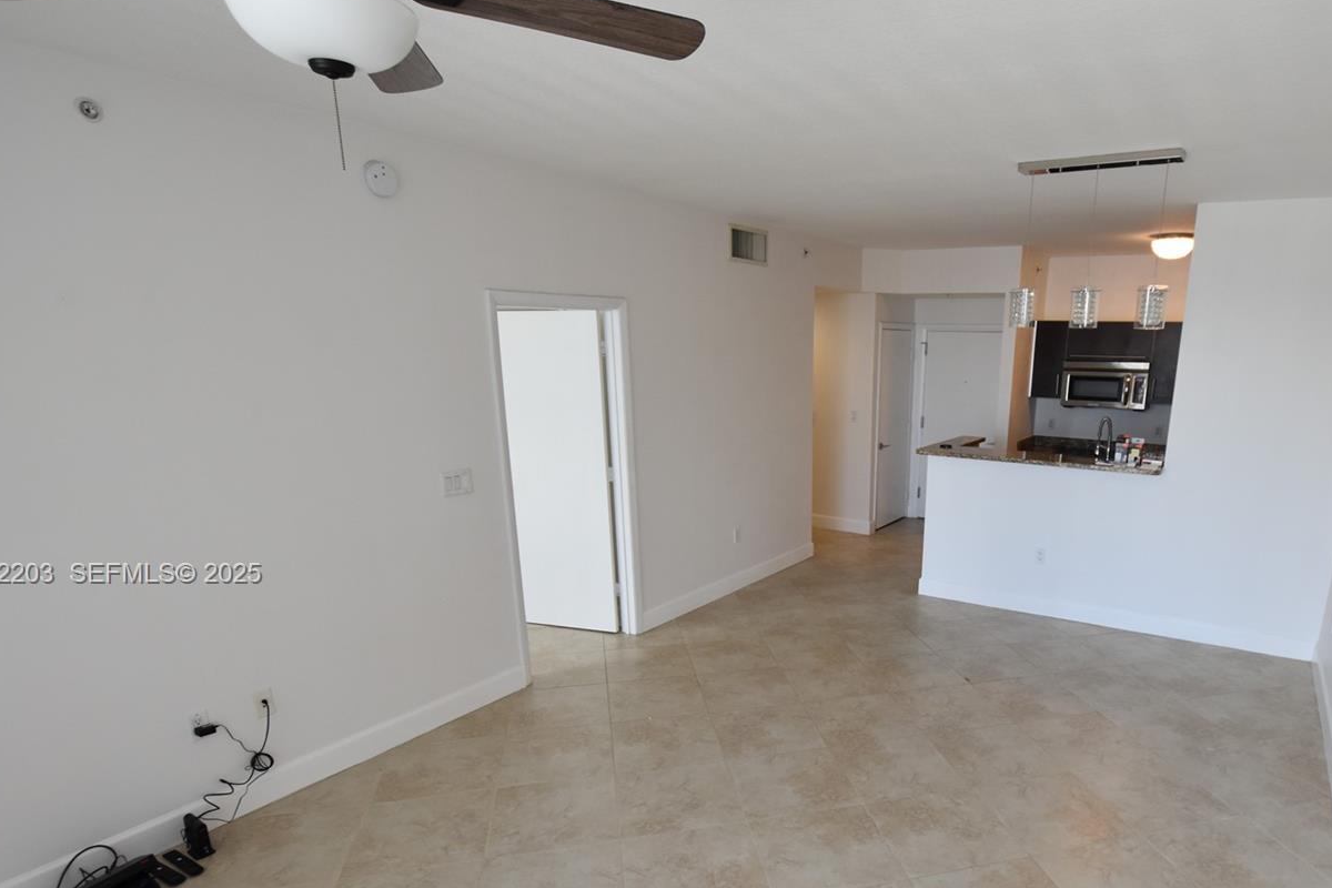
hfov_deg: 82.9
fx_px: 740
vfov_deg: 60.8
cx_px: 804
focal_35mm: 20
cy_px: 575
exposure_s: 1/80
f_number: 4.5
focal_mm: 10
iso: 400
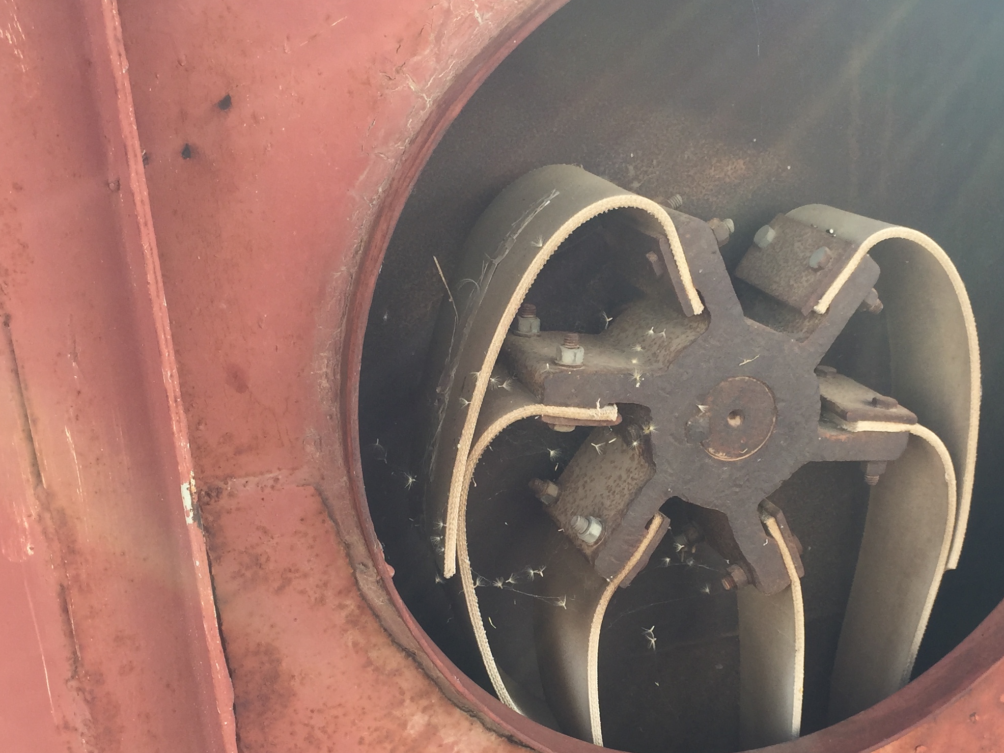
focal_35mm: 48
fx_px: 1392
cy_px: 529
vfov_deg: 29.9
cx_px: 634
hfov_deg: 39.4
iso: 32
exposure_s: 1/430
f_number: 2.2
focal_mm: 4.15
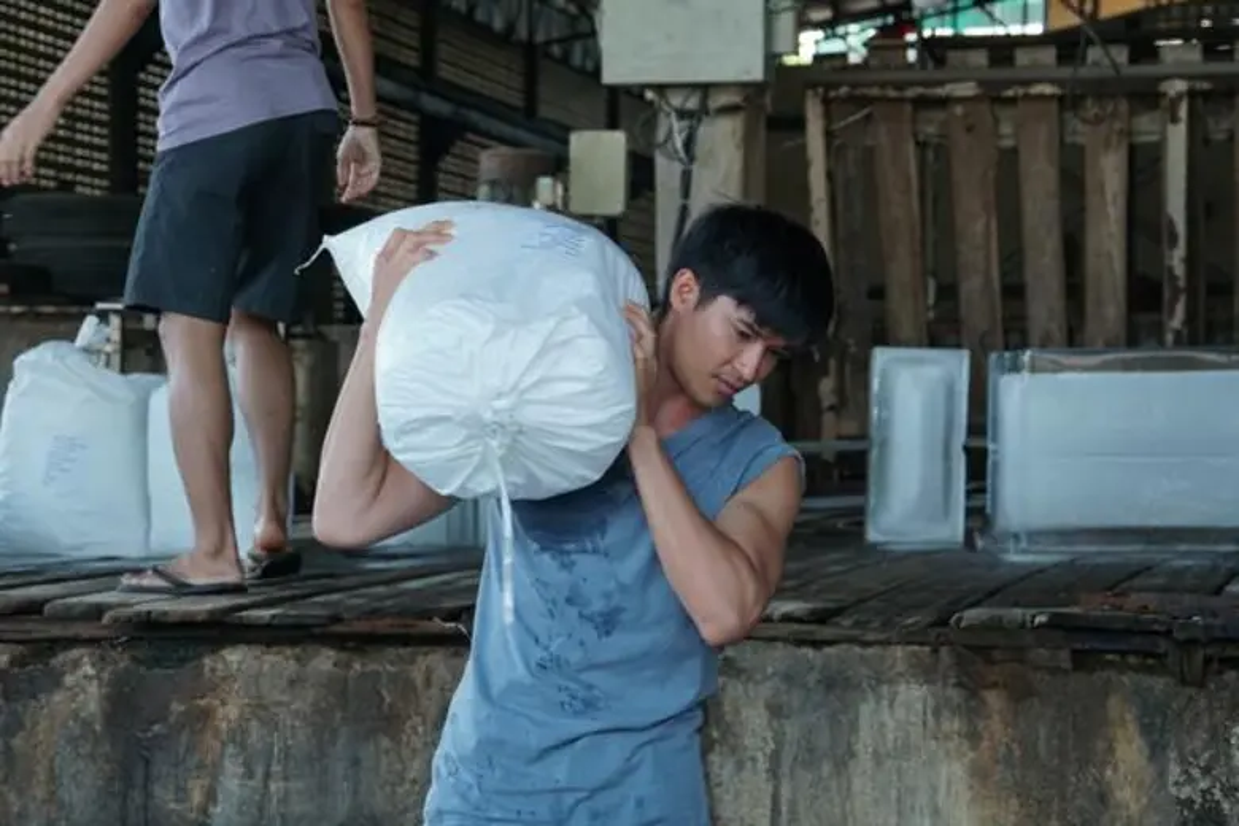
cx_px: 620
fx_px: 3923
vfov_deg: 12.0
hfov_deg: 17.9
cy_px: 413
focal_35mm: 114
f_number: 5.6
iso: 800
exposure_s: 1/250
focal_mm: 76
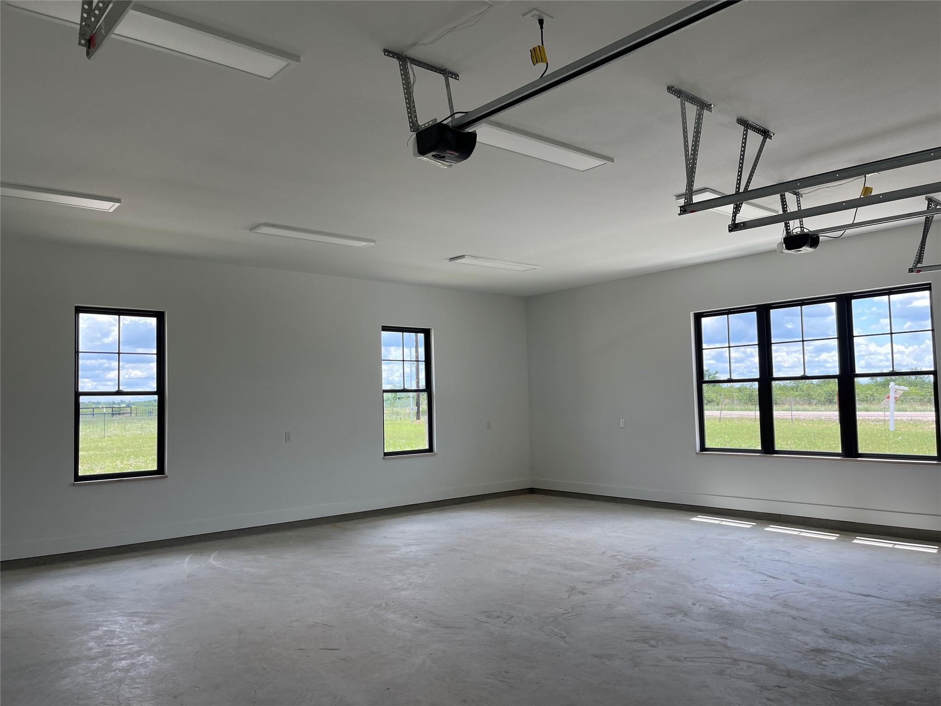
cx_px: 470
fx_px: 707
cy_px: 353
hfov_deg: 67.3
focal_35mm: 26
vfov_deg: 53.1
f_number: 1.6
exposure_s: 1/468
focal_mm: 5.1
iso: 50
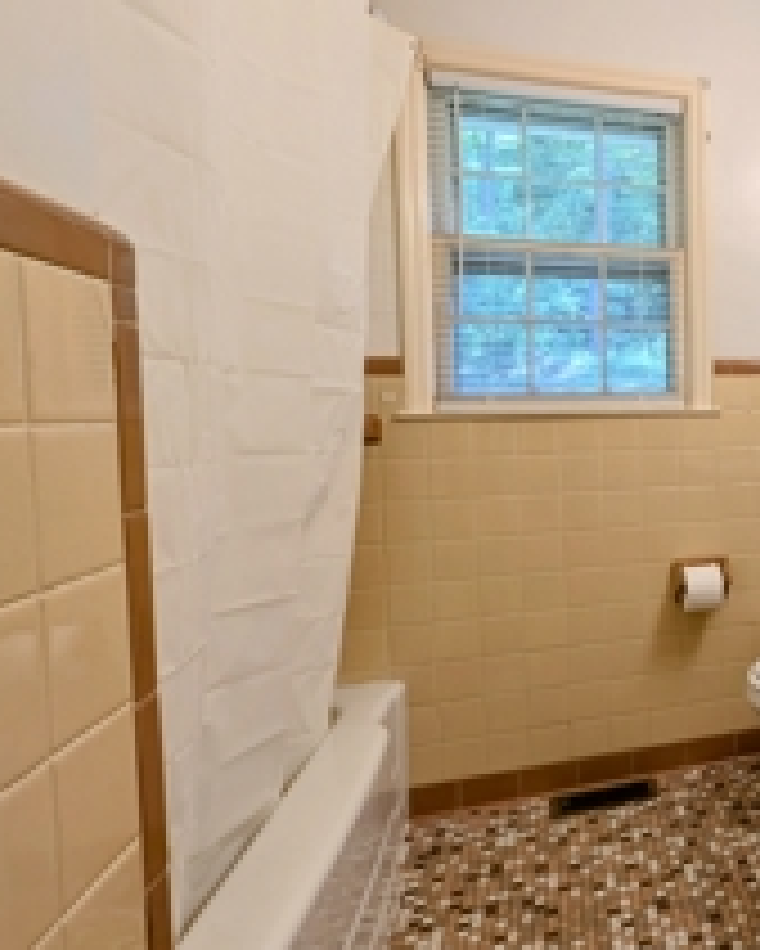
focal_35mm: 24
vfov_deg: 70.2
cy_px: 441
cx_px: 827
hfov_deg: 45.1
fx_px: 674
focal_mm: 1.95
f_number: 2.2
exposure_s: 1/120
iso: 81
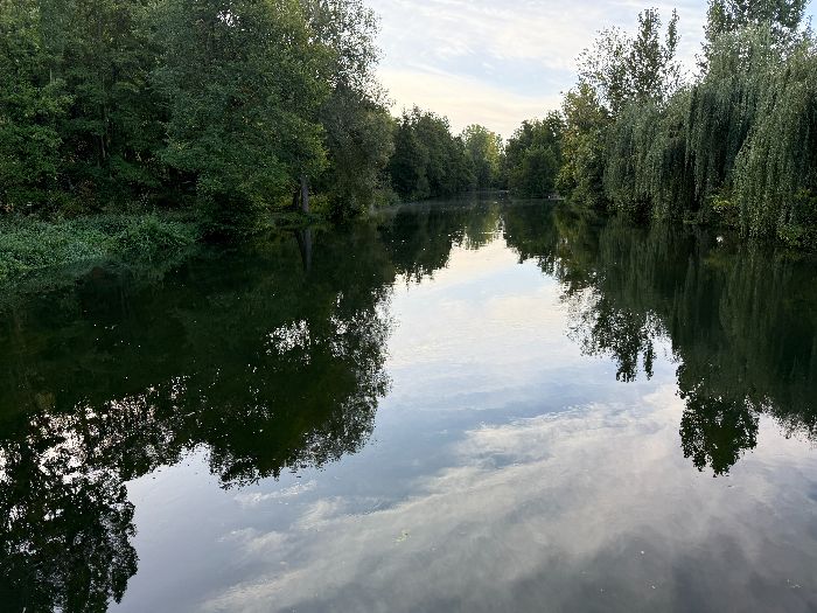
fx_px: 566
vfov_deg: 56.8
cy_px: 306
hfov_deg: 71.6
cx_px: 408
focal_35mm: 24
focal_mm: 6.76
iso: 100
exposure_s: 1/757
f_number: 1.78
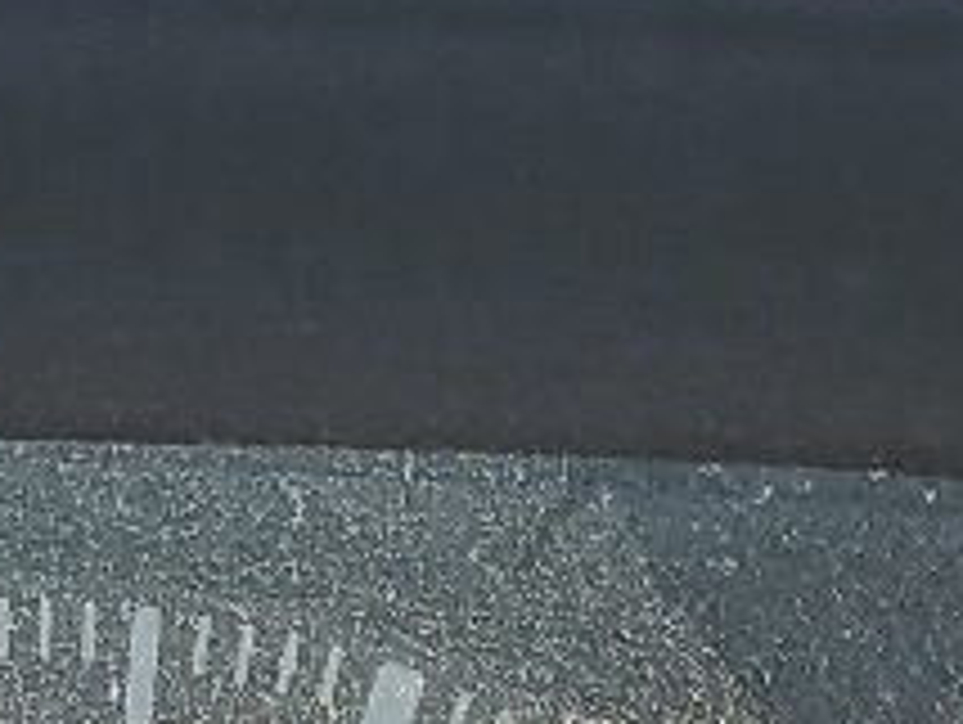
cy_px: 2028
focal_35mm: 194
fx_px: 5403
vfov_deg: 7.0
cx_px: 4
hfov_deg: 10.1
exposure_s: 1/145
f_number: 1.5
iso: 50
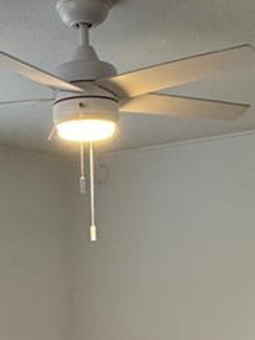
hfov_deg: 19.0
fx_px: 746
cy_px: 255
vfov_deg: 25.4
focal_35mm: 76
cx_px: 25
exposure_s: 1/120
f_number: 2.2
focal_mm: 2.22
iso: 160
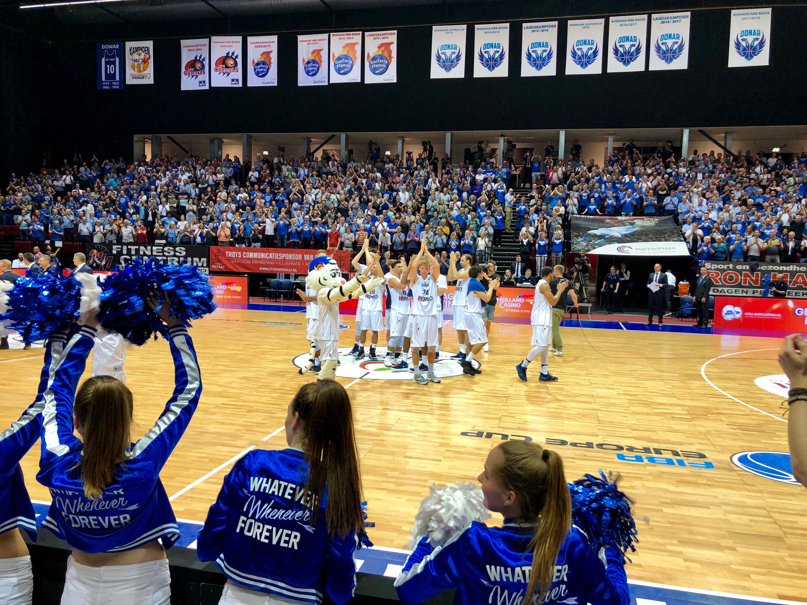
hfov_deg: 63.4
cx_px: 404
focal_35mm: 28
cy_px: 302
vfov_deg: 49.7
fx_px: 653
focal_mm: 4
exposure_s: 1/33
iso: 25
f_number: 1.8
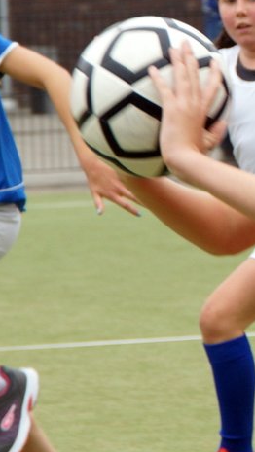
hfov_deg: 2.6
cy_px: 132
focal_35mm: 467
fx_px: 5608
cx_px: 339
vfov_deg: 4.6
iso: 400
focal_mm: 135
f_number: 8
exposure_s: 1/400
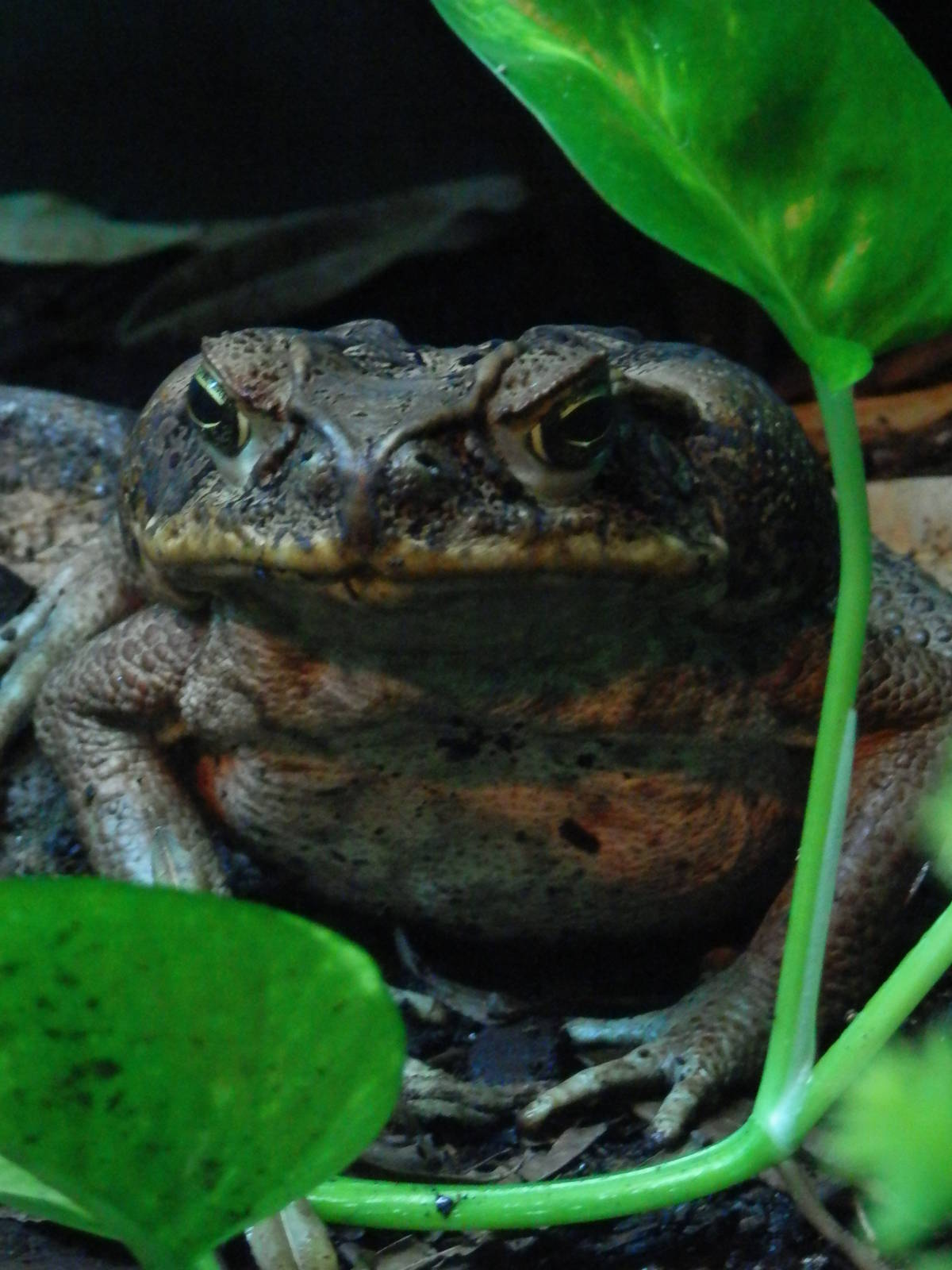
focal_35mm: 116
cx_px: 476
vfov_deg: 17.0
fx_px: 4254
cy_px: 635
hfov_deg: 12.8
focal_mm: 20.9
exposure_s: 1/4
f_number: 5.2
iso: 800
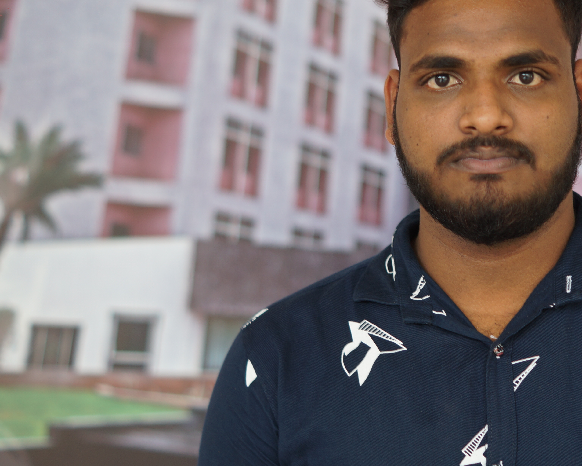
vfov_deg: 12.3
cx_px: 483
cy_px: 171
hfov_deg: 15.3
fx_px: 2153
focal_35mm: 125
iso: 100
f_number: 2.2
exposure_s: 1/8
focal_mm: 50
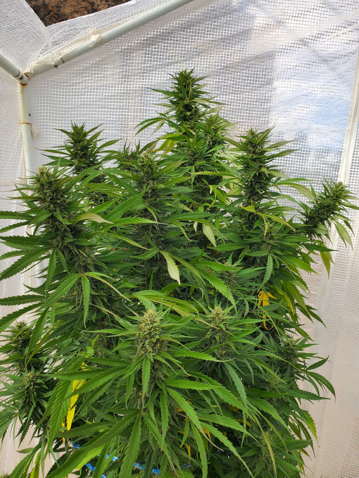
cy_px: 239
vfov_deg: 67.3
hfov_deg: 53.1
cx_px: 180
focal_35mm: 26
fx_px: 360
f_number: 2.4
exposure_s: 1/572
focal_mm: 4.3
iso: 50
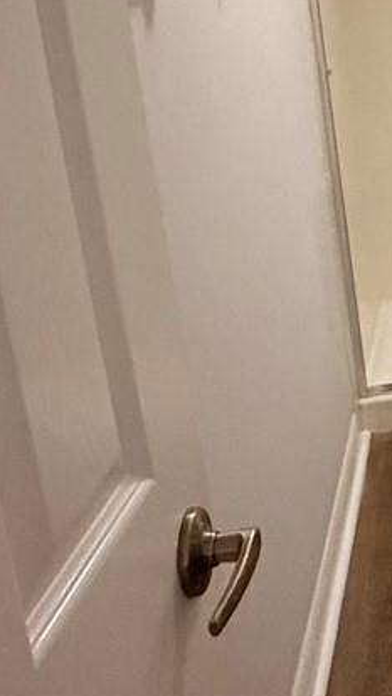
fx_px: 1090
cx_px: 779
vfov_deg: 34.5
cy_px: 156
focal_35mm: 59
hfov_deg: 16.0
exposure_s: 1/60
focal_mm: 2.22
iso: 1000
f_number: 2.2
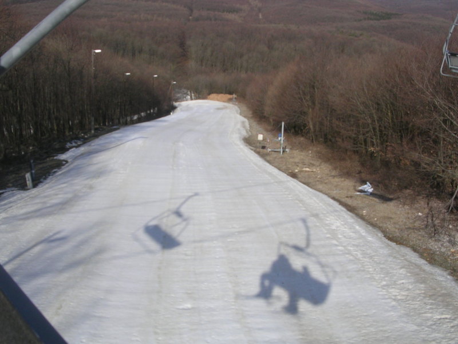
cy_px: 172
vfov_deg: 37.7
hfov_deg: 49.0
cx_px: 229
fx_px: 503
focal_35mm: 38
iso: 50
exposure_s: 1/410
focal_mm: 5.8
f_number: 5.6
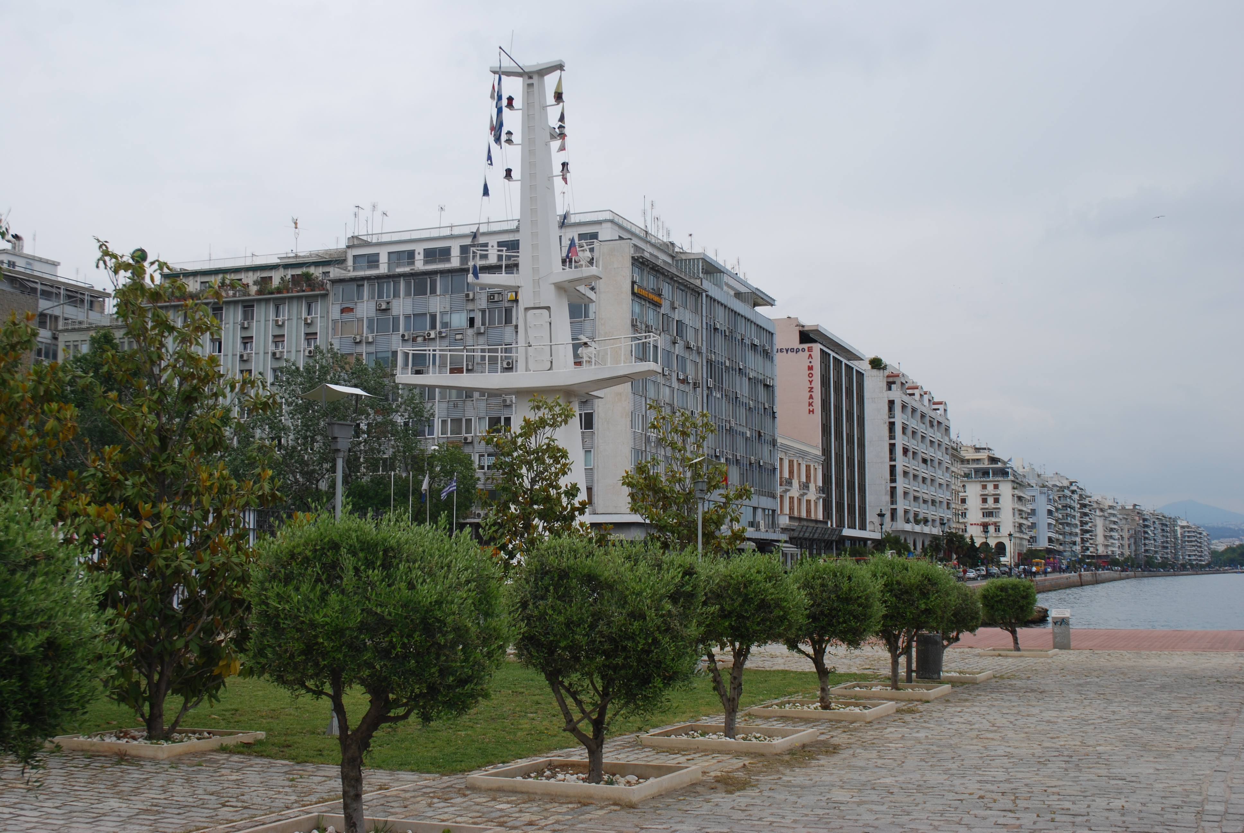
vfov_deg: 32.0
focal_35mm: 42
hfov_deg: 46.3
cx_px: 622
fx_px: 1453
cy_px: 416
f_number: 7.1
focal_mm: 28
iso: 100
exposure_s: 1/200
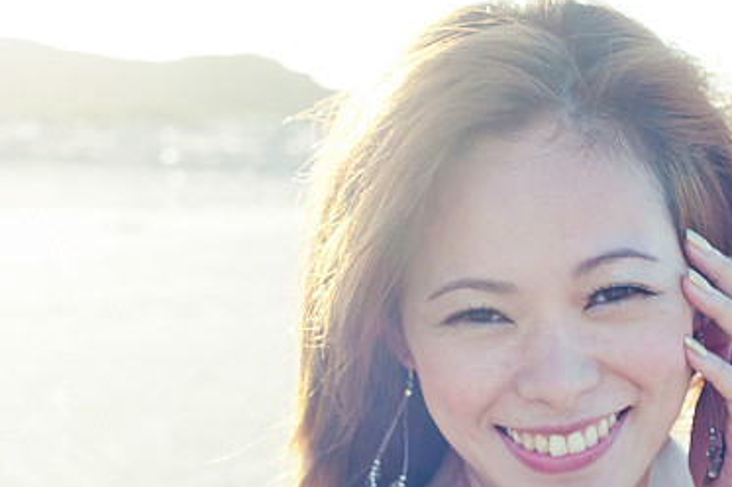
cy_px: 368
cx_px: 549
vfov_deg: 11.4
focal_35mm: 120
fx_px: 2438
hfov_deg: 17.0
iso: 200
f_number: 5.6
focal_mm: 35
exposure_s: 1/250
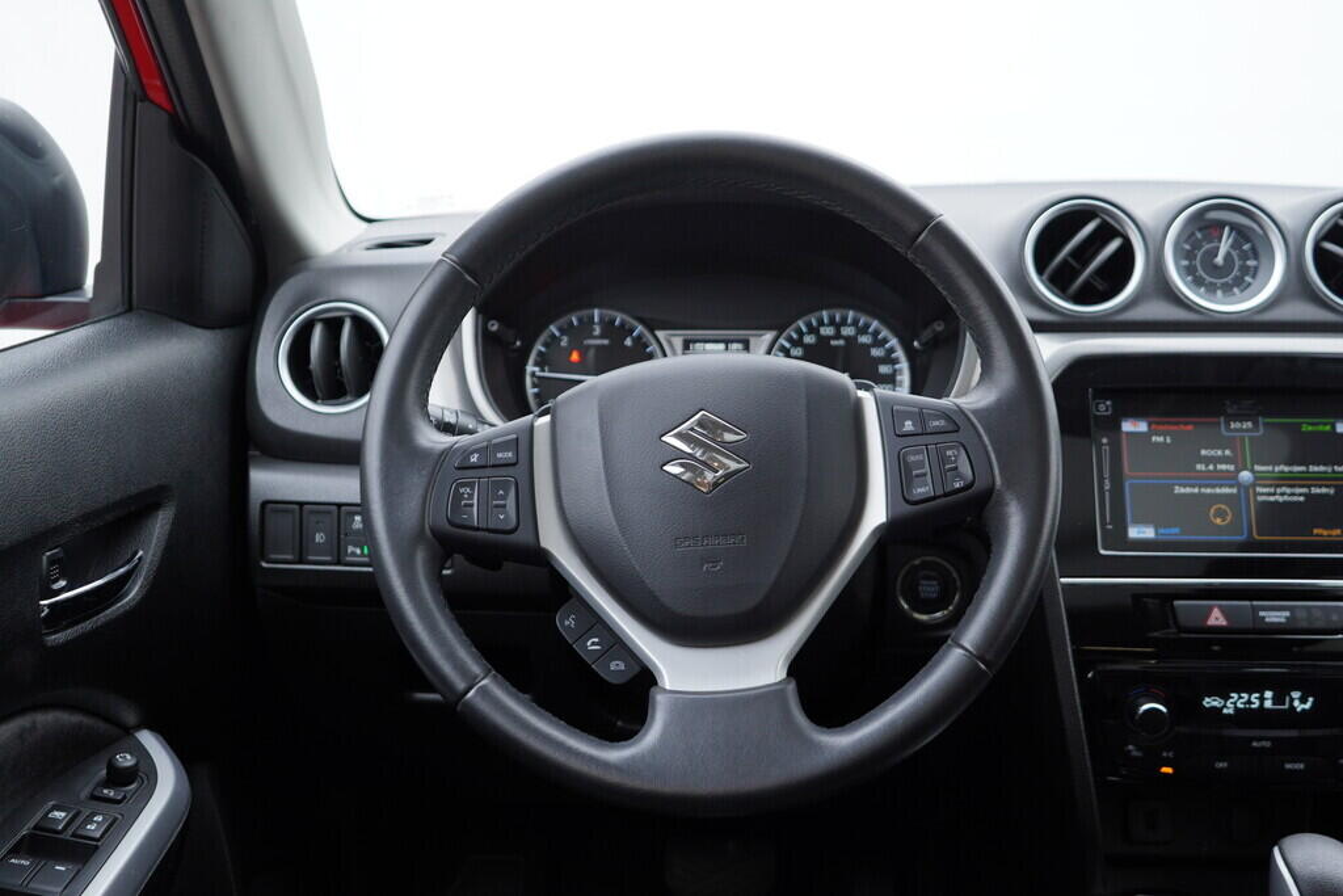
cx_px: 672
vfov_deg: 36.9
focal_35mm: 36
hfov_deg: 53.1
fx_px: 1343
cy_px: 448
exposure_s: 1/40
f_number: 2.8
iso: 125
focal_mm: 24
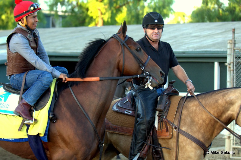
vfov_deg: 11.7
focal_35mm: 117
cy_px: 80
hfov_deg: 17.5
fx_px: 782
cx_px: 120
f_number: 2.8
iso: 800
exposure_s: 1/500
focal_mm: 78
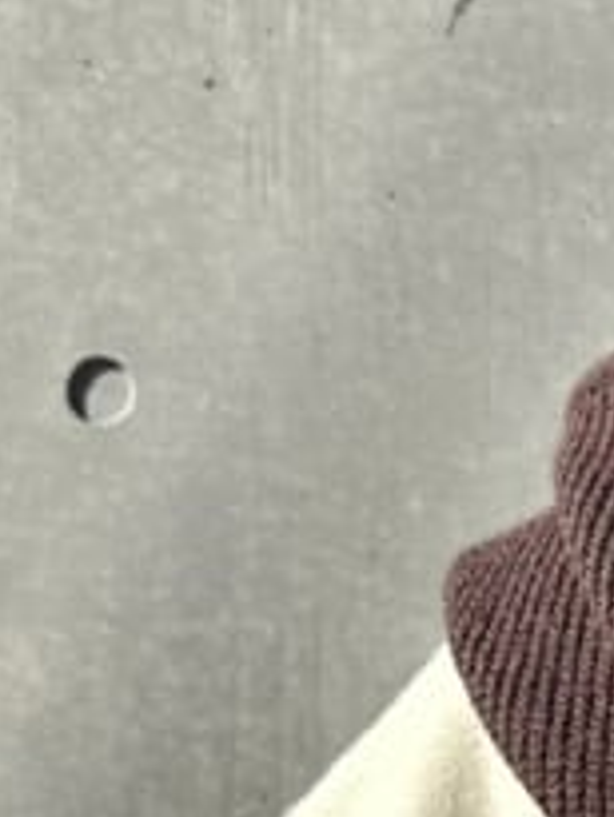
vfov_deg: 12.3
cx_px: 1256
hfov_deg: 9.2
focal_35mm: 150
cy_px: 1335
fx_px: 3544
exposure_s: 1/4762
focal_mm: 6.9
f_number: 1.8
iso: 80
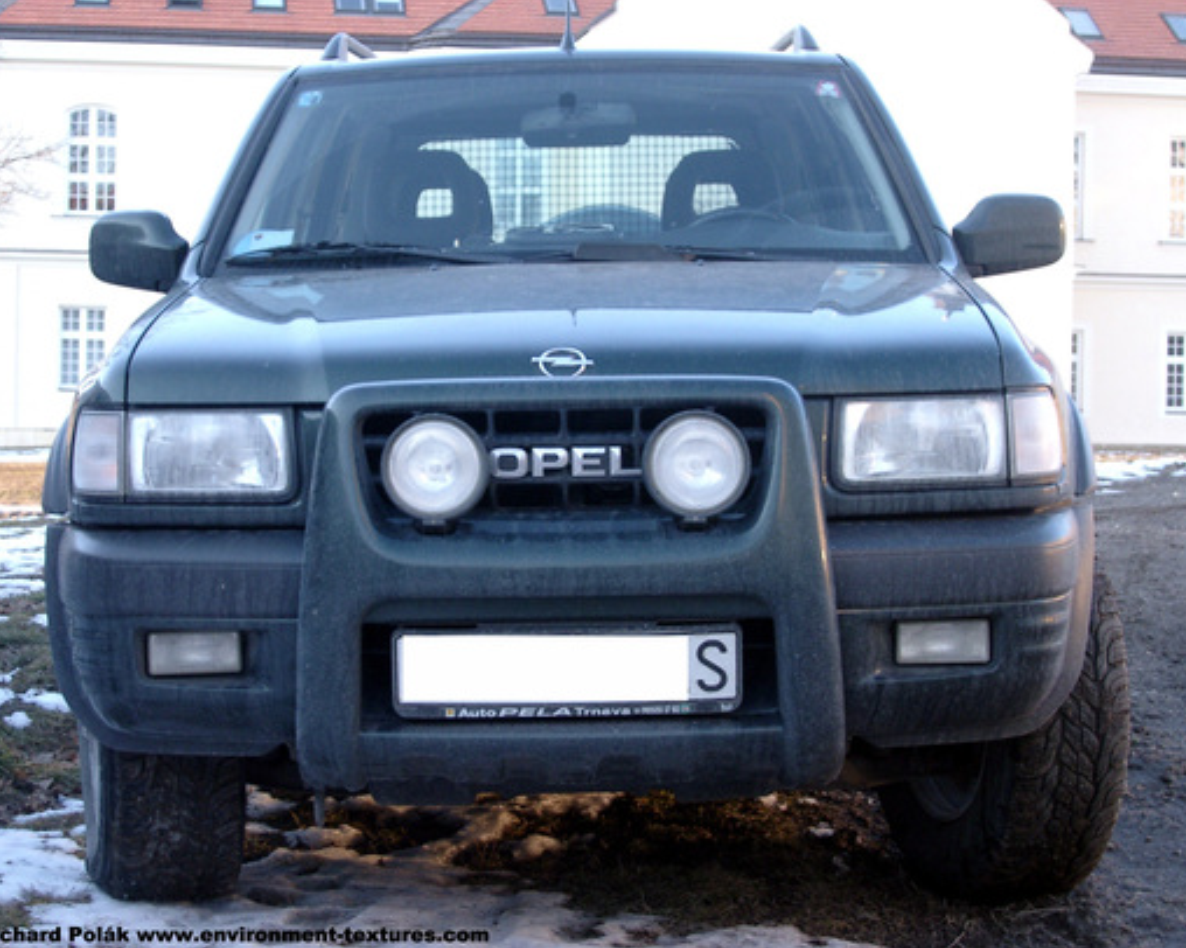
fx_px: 2737
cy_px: 475
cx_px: 574
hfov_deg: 24.5
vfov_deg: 19.6
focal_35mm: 78
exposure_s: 1/60
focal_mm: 15.2
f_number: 3.8
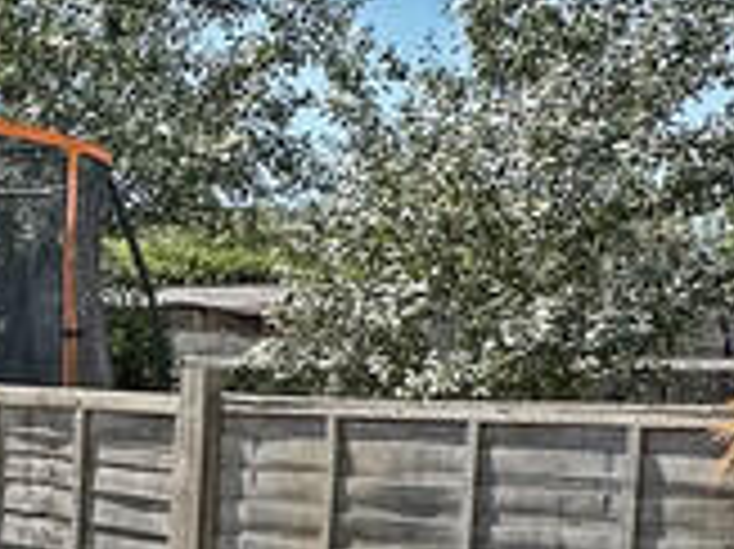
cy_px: 639
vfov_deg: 16.2
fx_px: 1865
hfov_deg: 20.6
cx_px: -176
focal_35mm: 88
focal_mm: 2.22
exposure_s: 1/1825
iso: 40
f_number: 2.2
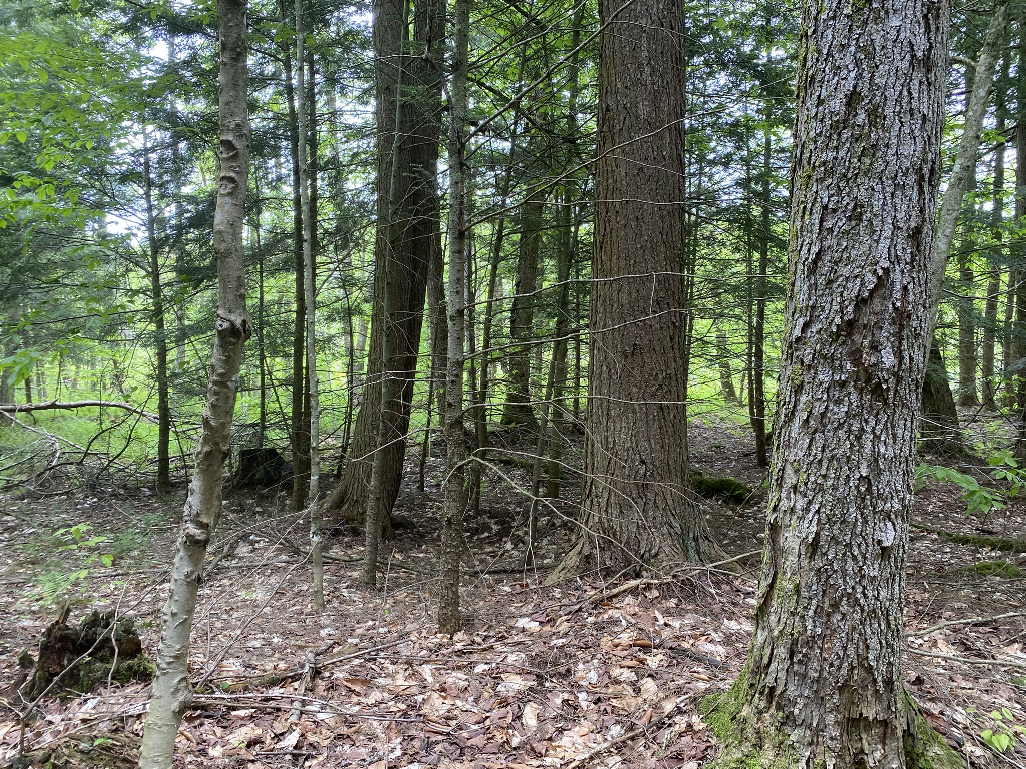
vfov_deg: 53.1
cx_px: 513
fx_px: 771
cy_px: 384
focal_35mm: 26
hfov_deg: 67.3
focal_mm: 4.25
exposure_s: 1/121
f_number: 1.8
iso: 100
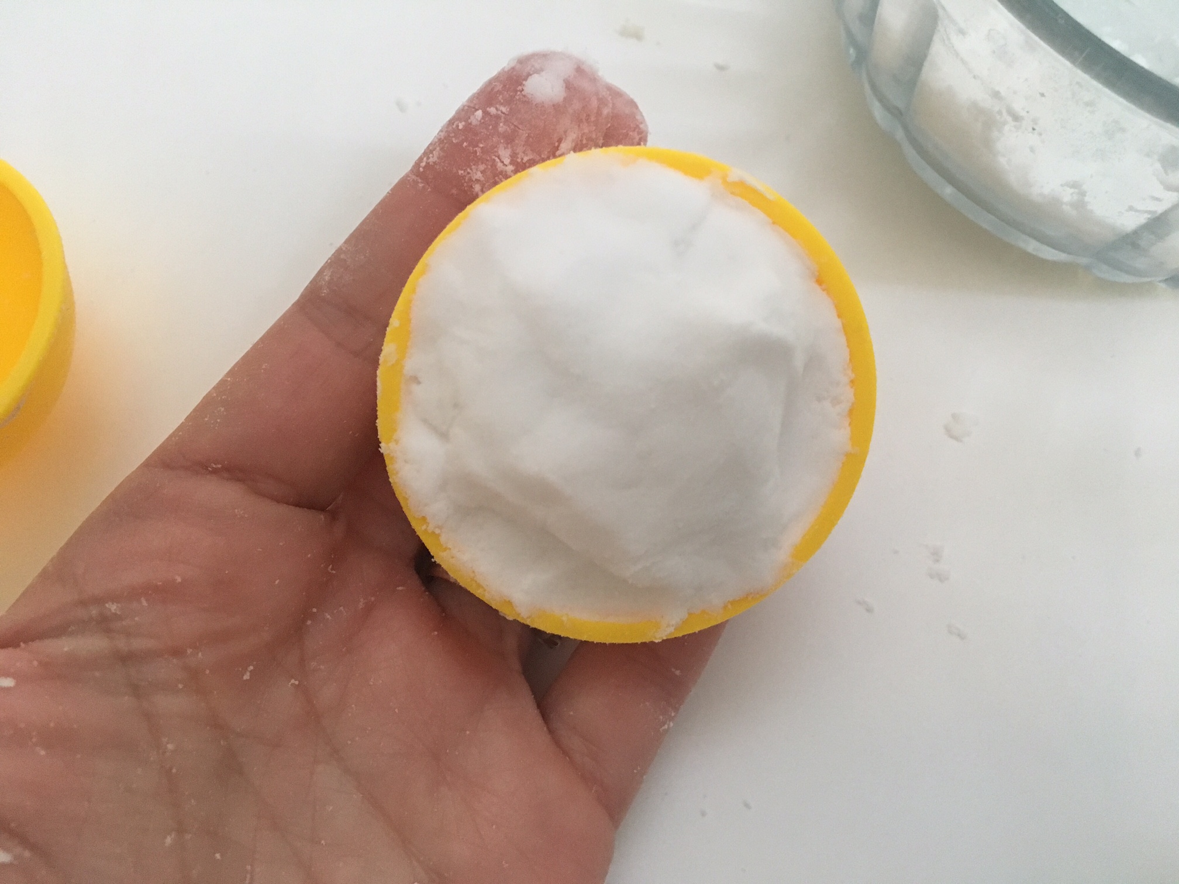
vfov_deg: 48.2
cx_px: 590
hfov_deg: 61.7
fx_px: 988
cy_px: 442
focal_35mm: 29
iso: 200
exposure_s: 1/30
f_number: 2.2
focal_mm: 4.15
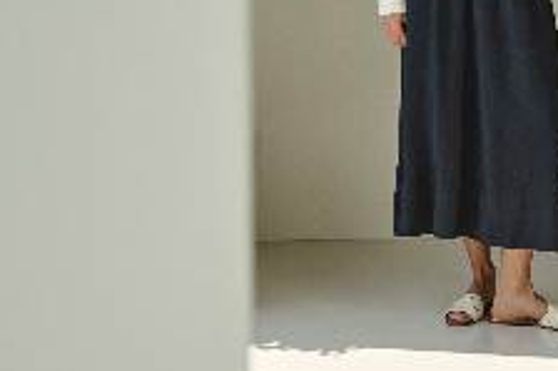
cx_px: 478
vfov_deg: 12.9
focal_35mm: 105
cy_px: 26
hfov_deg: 19.2
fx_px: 1626
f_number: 5.6
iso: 125
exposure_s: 1/200
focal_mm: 47
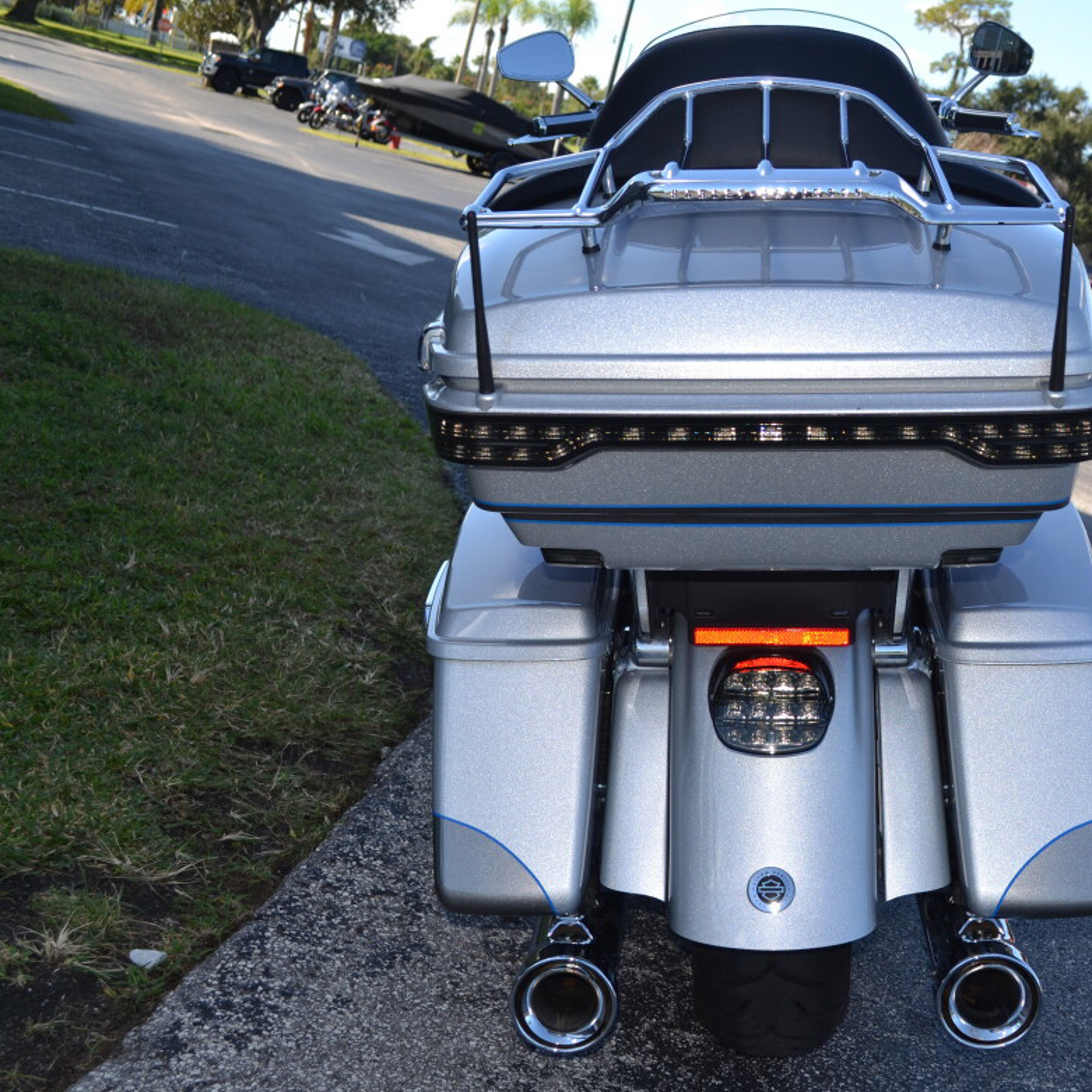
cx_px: 773
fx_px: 1677
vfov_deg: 36.1
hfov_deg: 35.5
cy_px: 555
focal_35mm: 47
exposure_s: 1/200
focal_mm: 24
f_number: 6.3
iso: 100
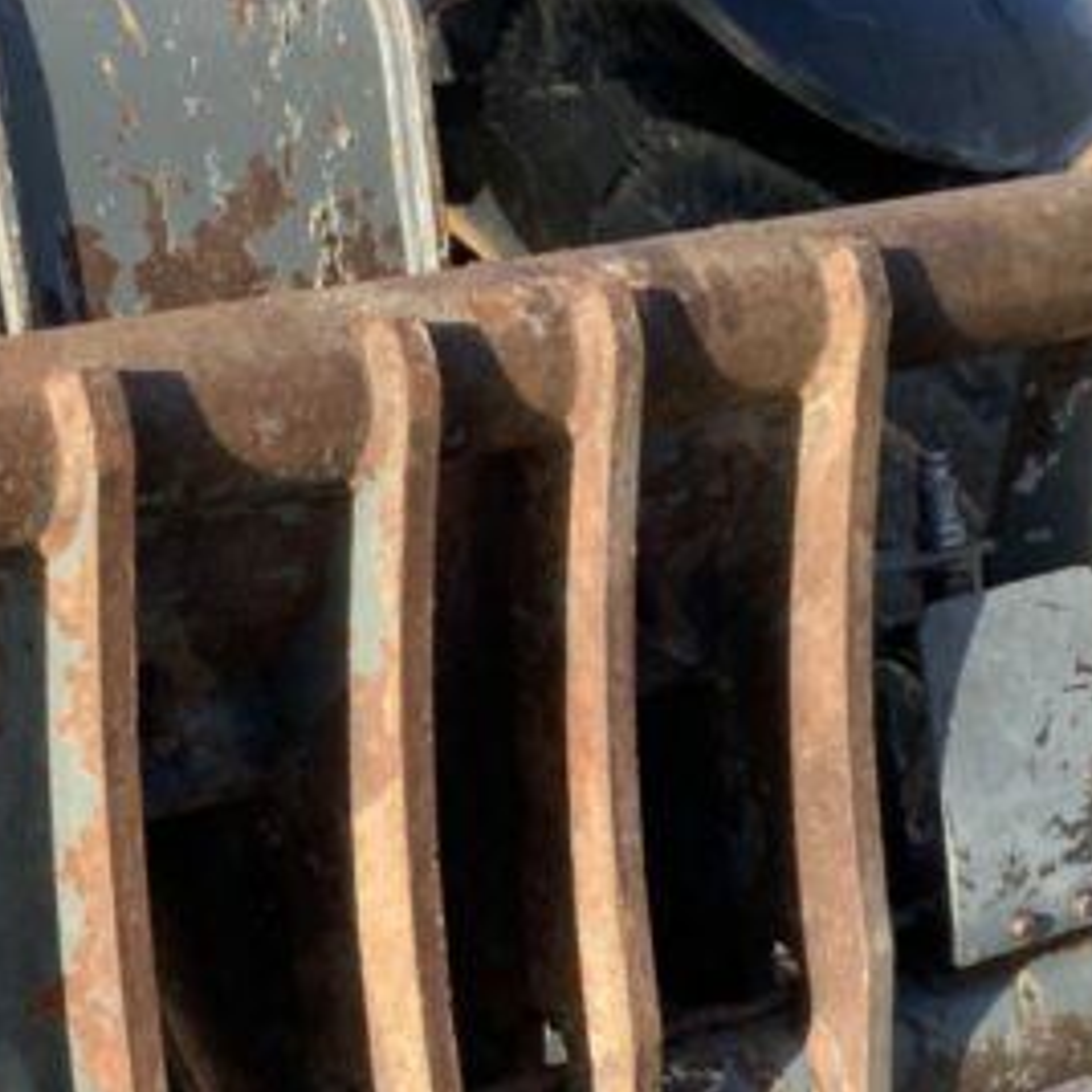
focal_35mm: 98
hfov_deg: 17.7
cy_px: 774
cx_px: 412
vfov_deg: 17.7
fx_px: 3498
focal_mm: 3
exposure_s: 1/482
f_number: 1.8
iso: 16
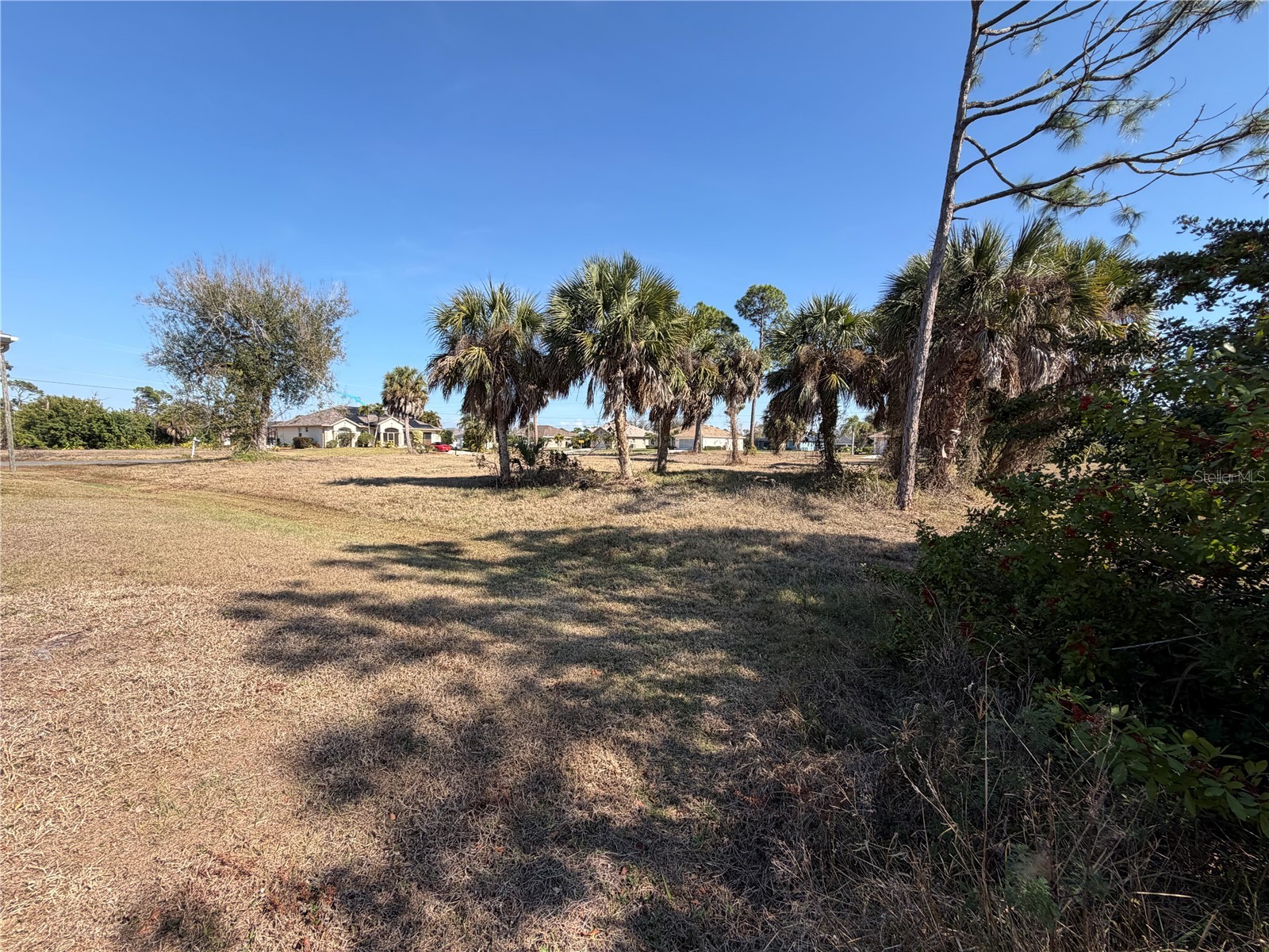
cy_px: 476
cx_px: 634
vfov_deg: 85.7
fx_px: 513
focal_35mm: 14
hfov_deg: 102.1
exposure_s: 1/770
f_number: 2.2
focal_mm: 2.22
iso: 40
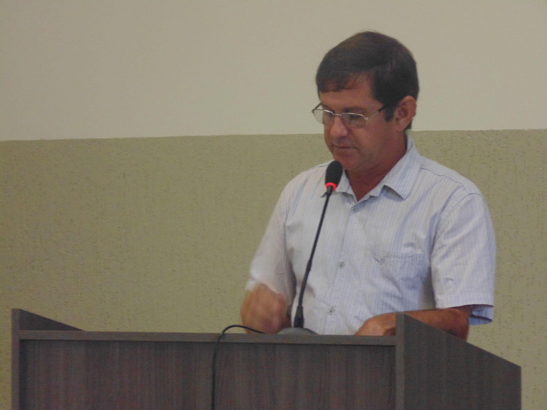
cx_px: 274
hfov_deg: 10.4
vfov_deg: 7.8
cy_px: 205
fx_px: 3002
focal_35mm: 190
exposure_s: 1/25
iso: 400
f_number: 5.4
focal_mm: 34.2
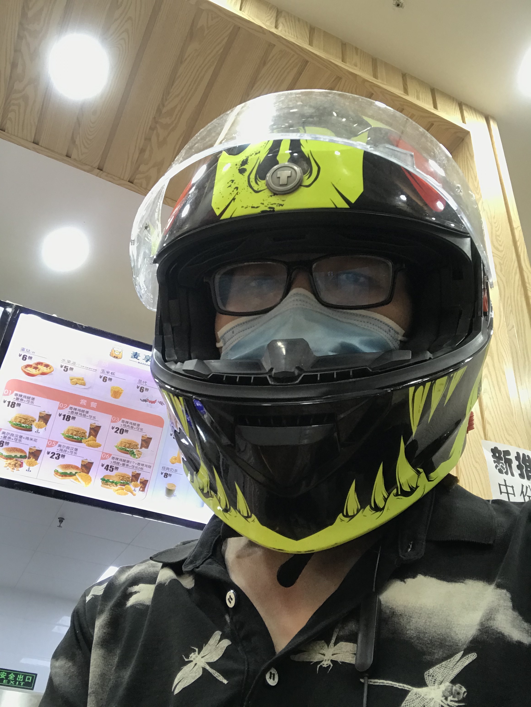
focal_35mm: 32
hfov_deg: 44.2
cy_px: 354
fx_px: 654
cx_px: 266
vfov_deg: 56.8
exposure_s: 1/33
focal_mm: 2.87
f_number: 2.2
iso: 64
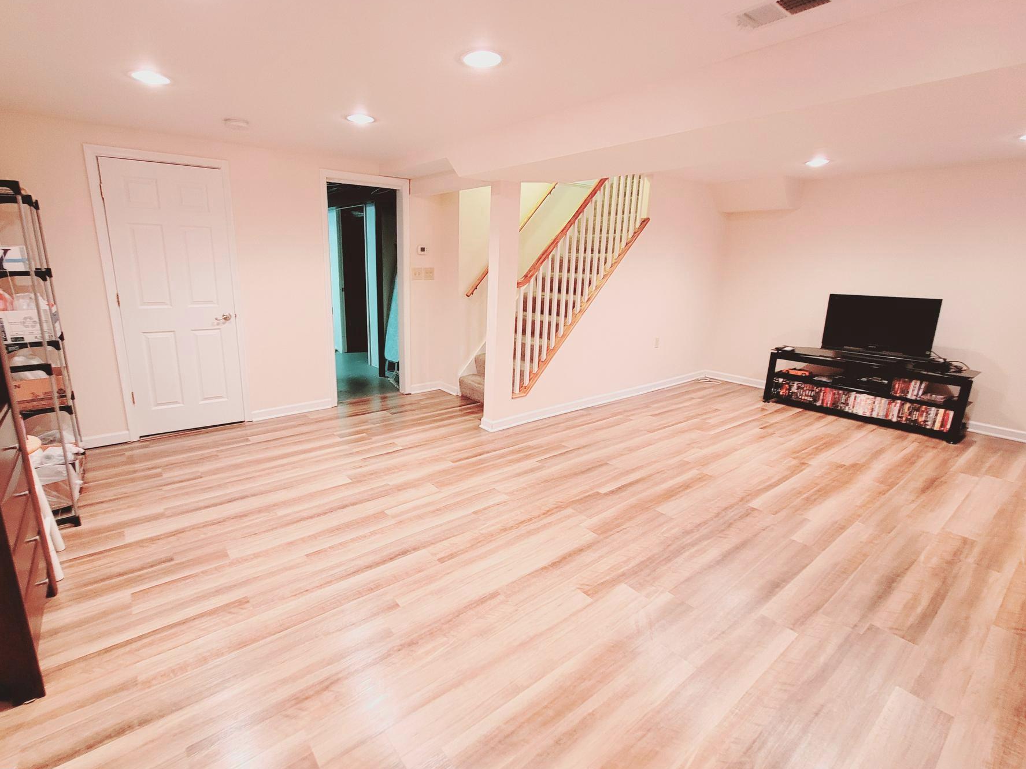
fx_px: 445
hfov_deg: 97.9
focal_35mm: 15
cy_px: 373
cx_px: 462
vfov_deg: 81.7
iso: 400
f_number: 2.2
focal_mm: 2.2
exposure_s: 1/30
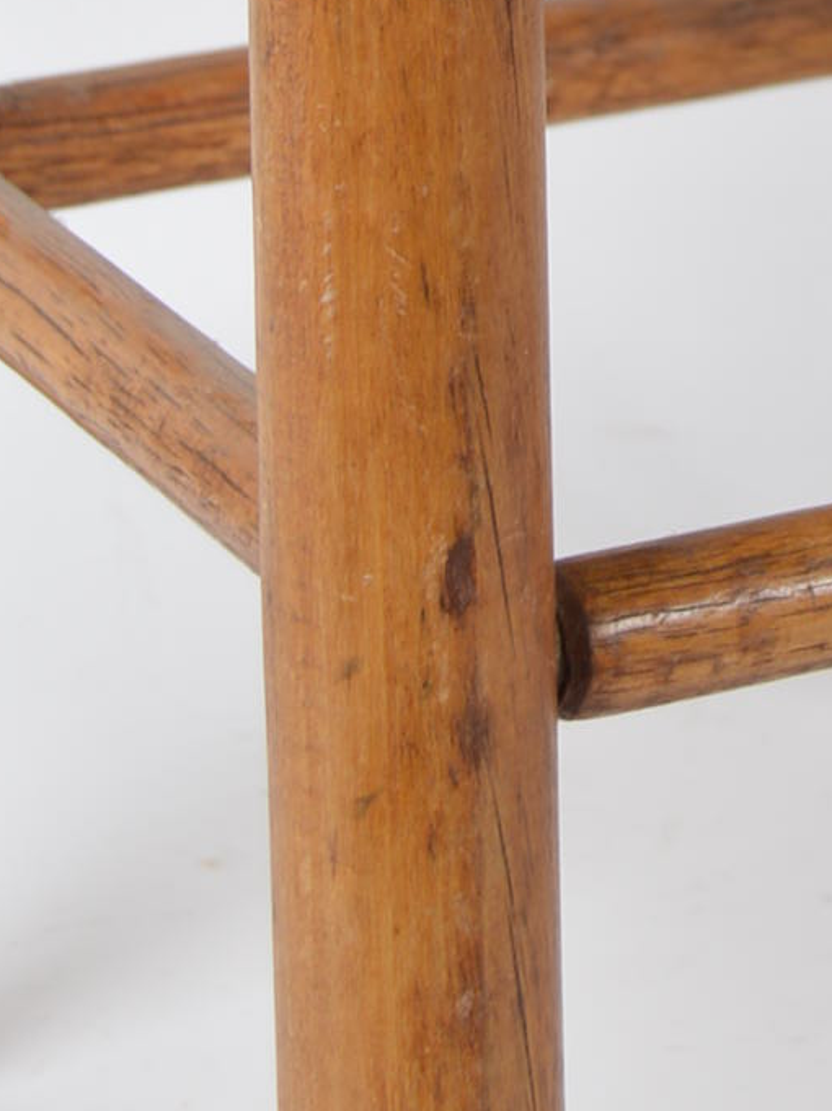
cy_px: -364
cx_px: 932
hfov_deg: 5.1
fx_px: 9399
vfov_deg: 6.7
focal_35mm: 293
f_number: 5.6
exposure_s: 1/80
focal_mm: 46
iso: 100
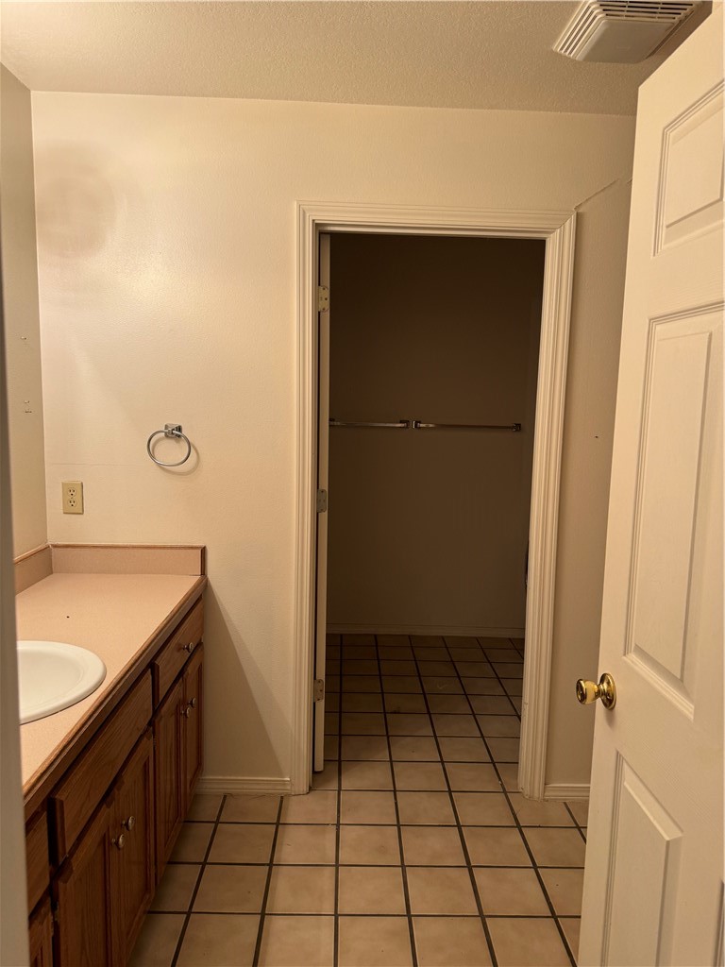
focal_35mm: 24
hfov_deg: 56.8
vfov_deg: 71.6
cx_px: 362
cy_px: 484
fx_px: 670
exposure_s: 1/60
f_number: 1.78
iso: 125
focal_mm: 6.76
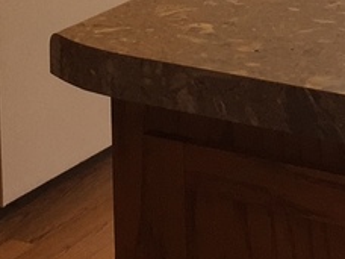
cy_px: -354
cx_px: 48
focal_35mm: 183
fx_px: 1824
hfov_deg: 10.8
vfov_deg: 7.6
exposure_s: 1/40
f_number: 2.2
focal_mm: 4.15
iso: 32
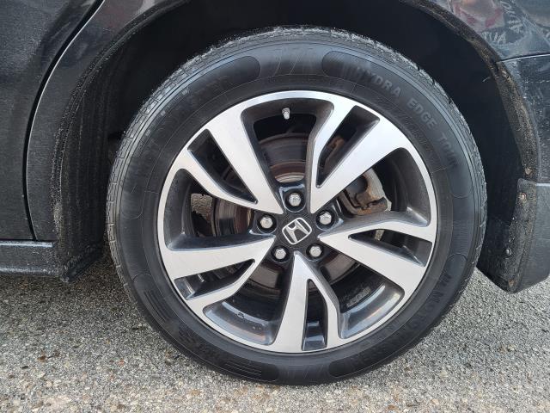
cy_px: 206
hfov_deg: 67.3
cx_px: 275
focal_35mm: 26
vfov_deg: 53.1
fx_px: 413
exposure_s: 1/60
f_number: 1.8
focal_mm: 5.4
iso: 200
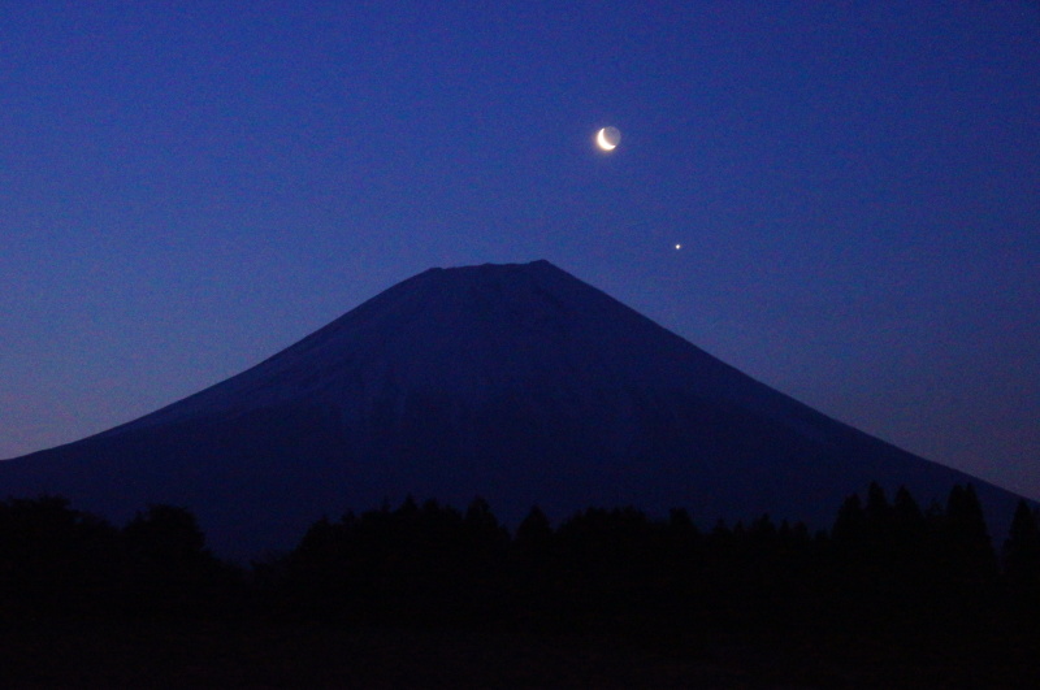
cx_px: 520
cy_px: 345
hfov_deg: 27.0
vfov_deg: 18.1
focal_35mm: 75
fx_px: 2164
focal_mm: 50
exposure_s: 1.6
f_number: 11
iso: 6400
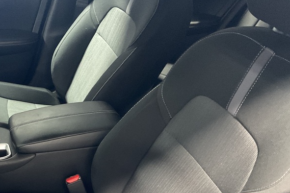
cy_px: 167
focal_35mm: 49
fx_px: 395
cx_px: 69
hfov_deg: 39.2
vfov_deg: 26.8
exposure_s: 1/33
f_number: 1.8
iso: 320
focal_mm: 3
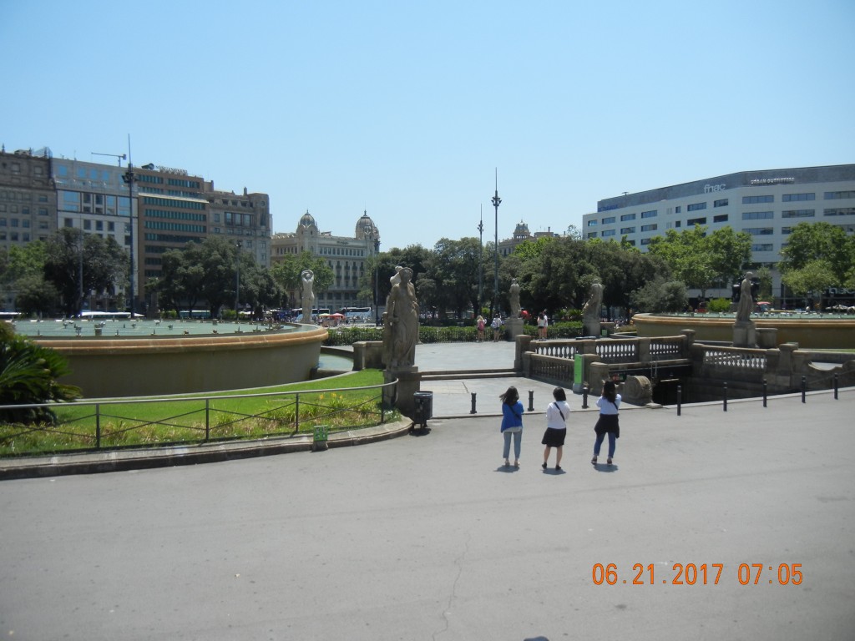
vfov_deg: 46.8
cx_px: 428
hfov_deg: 60.0
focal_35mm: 30
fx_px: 741
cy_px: 320
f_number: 7
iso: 160
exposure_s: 1/440
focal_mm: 5.4
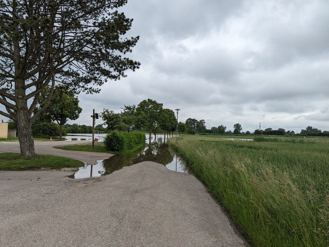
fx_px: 228
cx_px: 164
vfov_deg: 56.9
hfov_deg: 71.5
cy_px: 124
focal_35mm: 24
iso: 49
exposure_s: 1/1258
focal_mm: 6.81
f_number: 1.85
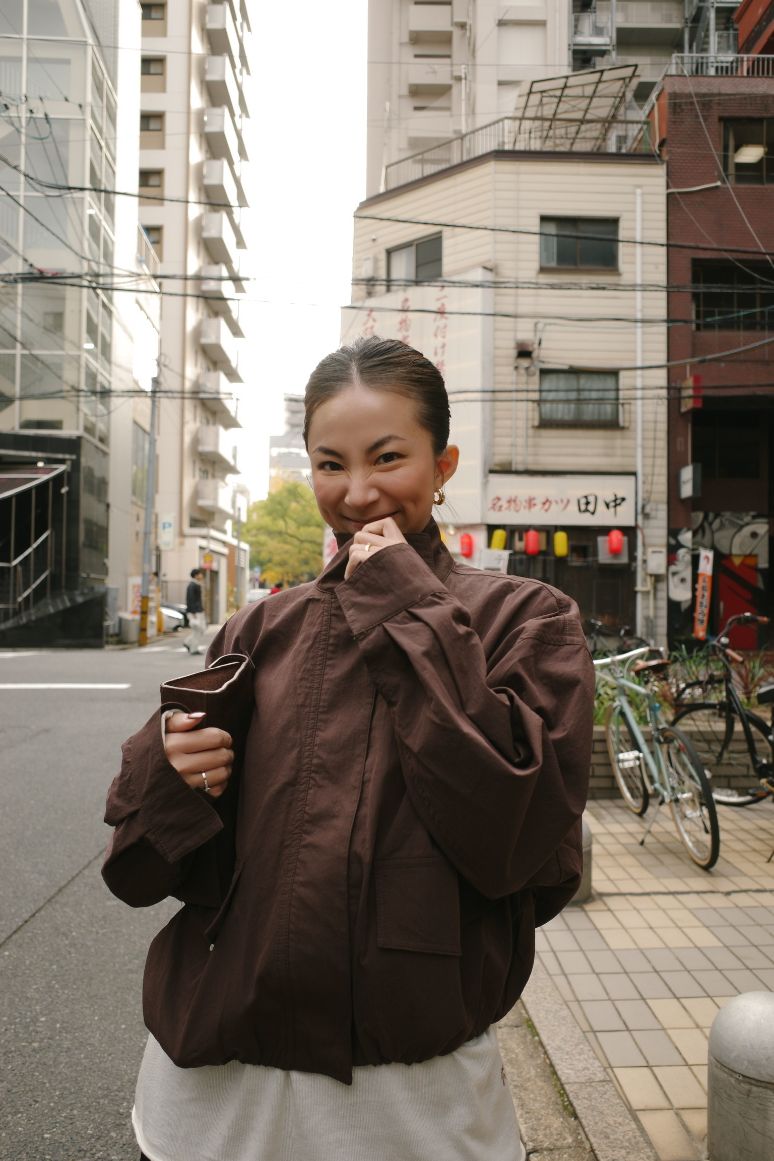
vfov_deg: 65.5
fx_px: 903
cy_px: 580
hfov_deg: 46.4
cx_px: 387
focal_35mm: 28
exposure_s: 1/200
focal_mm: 18.3
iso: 100
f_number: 3.5
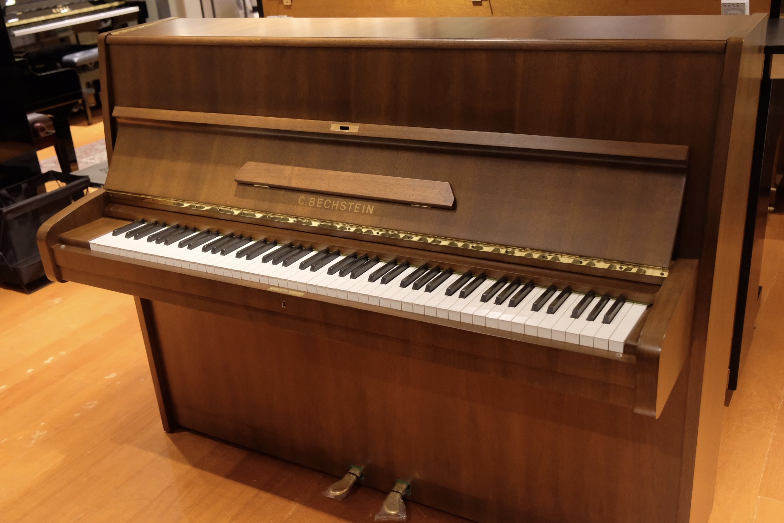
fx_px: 784
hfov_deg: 53.1
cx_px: 392
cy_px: 262
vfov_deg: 36.9
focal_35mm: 36
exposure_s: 1/100
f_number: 4
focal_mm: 24
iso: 4000
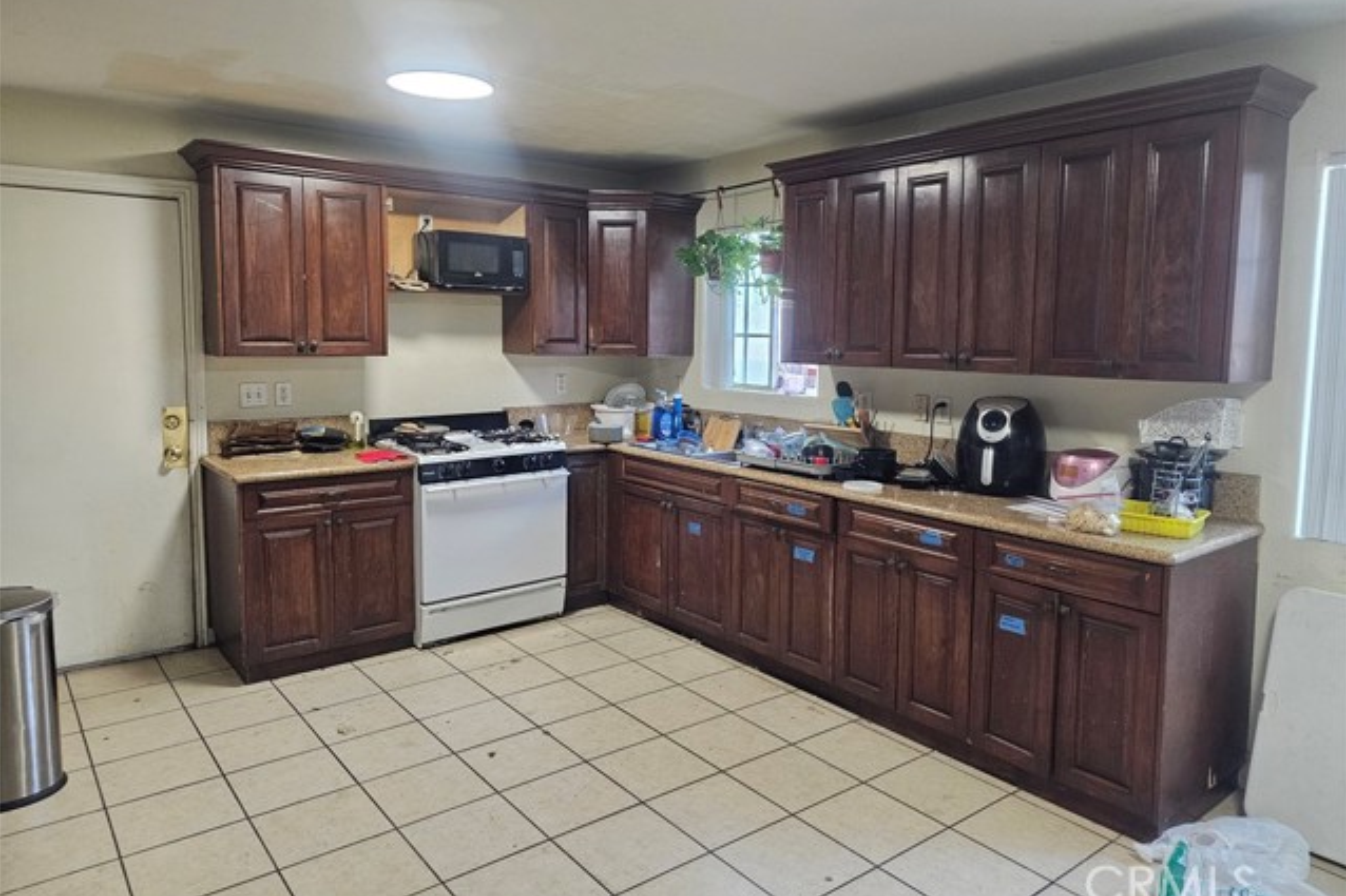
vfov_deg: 53.0
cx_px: 673
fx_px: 897
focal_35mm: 24
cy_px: 409
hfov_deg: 73.8
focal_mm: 6.3
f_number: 1.7
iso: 500
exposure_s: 1/120
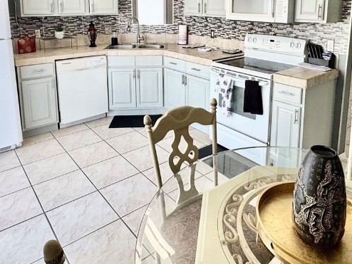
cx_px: 192
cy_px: 50
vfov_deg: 45.6
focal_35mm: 29
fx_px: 295
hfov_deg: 61.5
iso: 100
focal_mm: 2.22
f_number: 2.2
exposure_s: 1/120
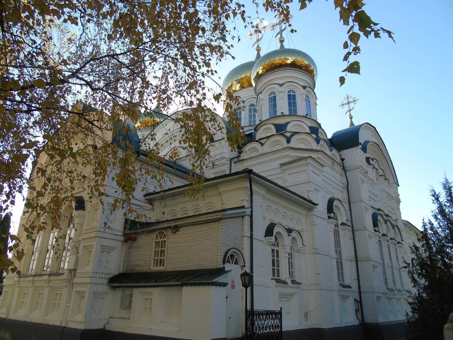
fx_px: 327
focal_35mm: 25
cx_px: 226
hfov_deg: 69.4
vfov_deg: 54.9
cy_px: 170
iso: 80
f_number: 3.4
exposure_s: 1/400
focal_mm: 4.4
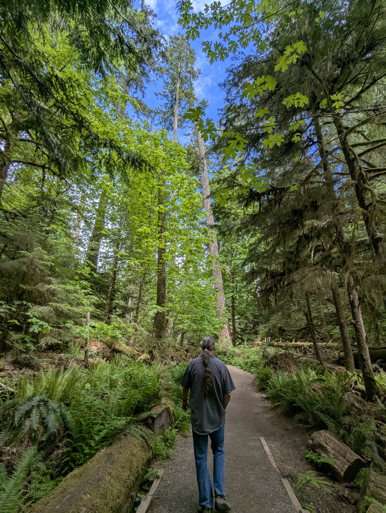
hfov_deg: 78.2
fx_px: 237
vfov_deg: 94.4
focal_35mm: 16
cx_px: 193
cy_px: 256
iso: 45
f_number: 2.2
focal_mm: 2.35
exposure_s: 1/581
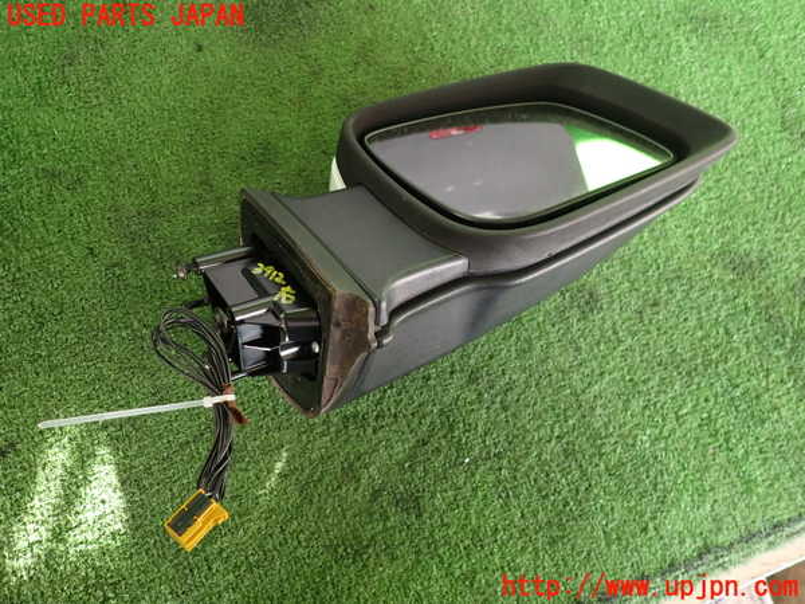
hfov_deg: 69.4
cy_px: 302
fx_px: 581
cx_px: 402
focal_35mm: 25
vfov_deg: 54.9
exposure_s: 1/60
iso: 125
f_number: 2
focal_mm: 4.5
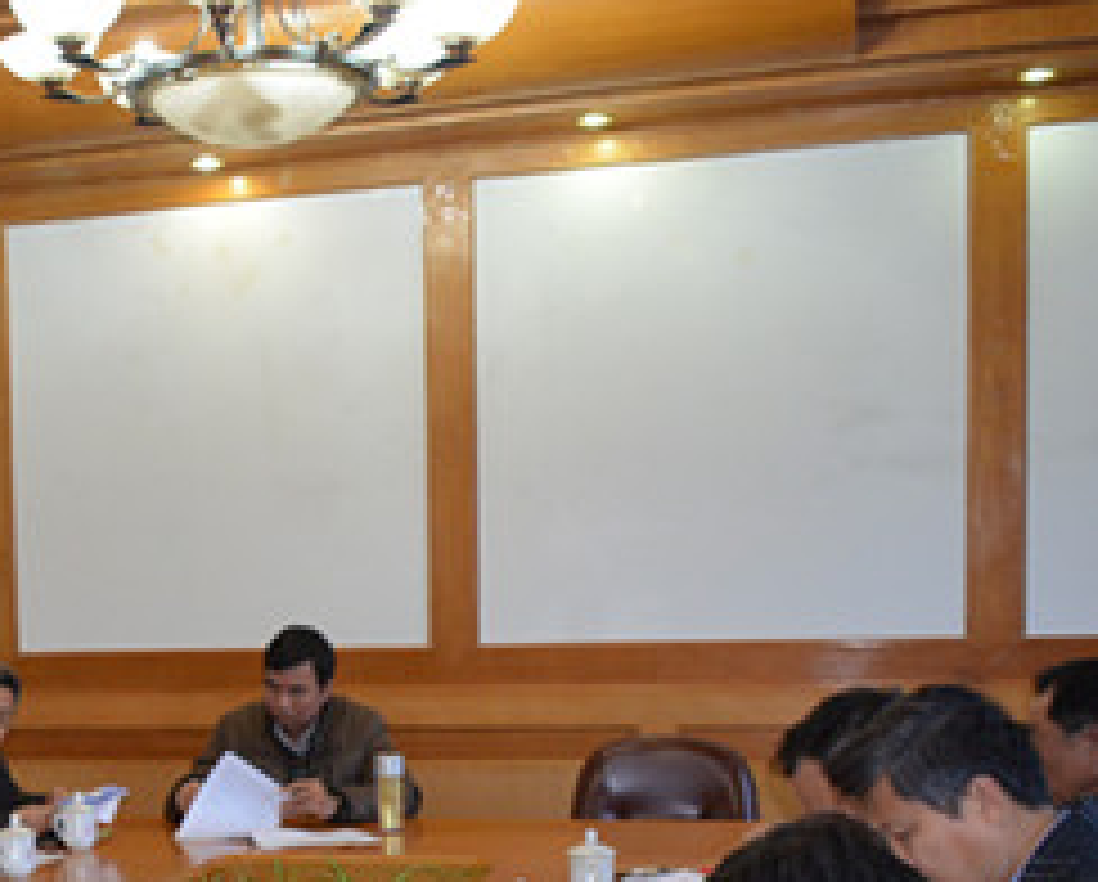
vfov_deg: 24.0
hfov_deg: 28.5
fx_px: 2018
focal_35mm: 62
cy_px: 778
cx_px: -9
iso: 900
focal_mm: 18
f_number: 3.5
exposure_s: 1/60
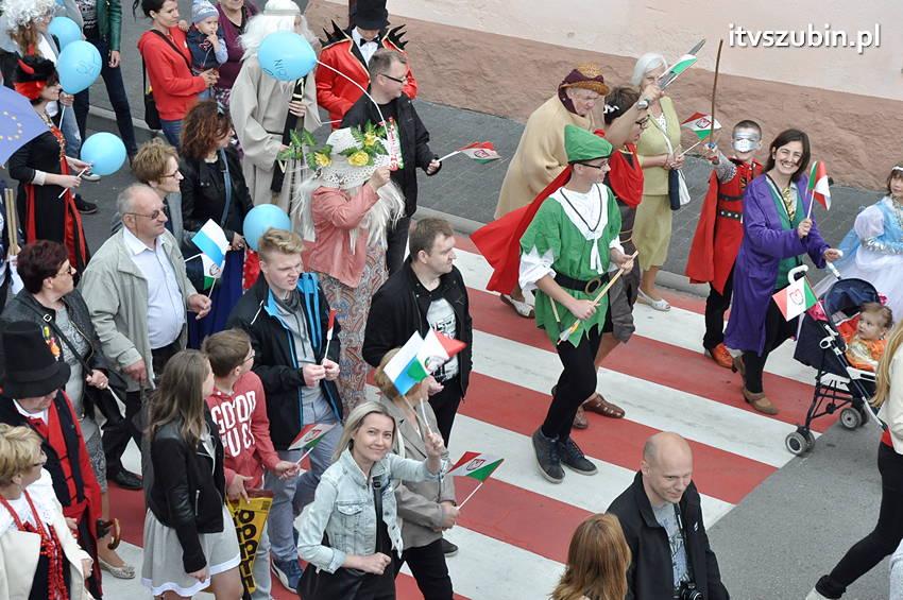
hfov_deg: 26.0
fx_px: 1955
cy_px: 300
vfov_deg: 17.5
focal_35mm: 78
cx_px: 452
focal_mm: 52
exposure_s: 1/400
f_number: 10
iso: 1250
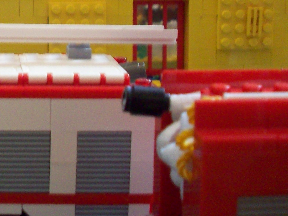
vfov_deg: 16.3
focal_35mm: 89
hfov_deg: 20.8
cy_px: 1
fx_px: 741
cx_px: -36
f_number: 2.8
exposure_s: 1/8
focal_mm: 6.2
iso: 170
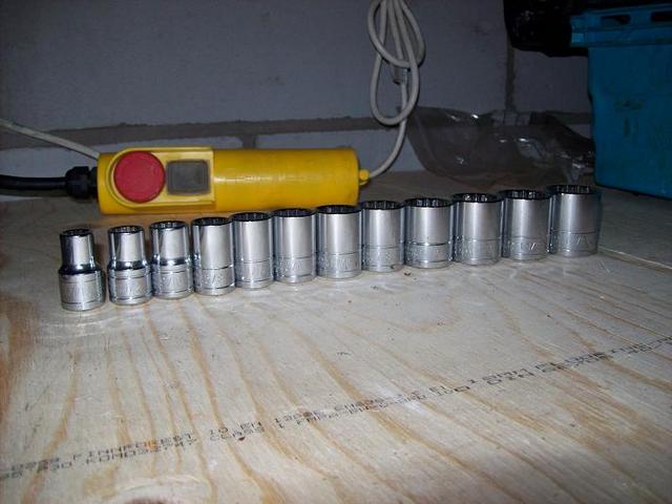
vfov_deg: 39.7
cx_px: 336
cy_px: 252
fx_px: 699
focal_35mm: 36
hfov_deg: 51.4
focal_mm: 6
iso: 80
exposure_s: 1/64
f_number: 2.7
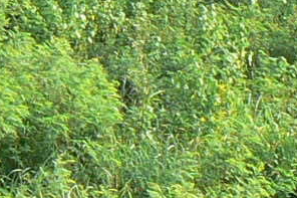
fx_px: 2135
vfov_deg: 5.3
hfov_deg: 7.9
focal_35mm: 259
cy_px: 175
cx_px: 310
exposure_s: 1/125
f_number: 4.5
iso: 80
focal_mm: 6
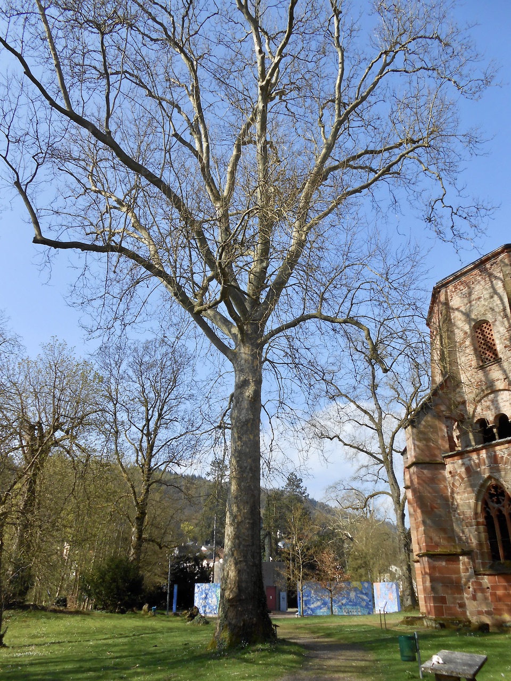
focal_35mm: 26
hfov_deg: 53.1
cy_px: 340
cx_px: 256
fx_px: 512
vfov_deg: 67.3
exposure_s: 1/500
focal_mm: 4.6
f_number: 3.5
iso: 80
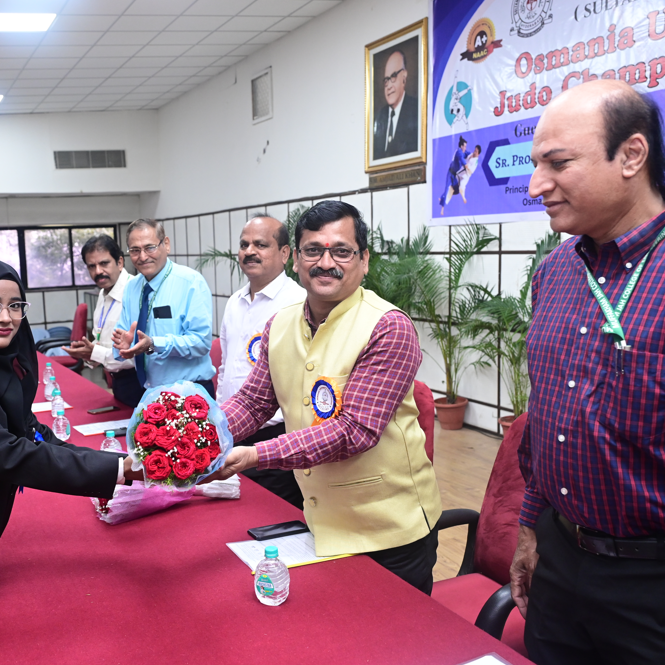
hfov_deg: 45.7
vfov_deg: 46.0
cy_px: 331
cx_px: 258
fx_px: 782
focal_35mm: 36
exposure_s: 1/125
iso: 2500
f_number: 4.5
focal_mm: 28
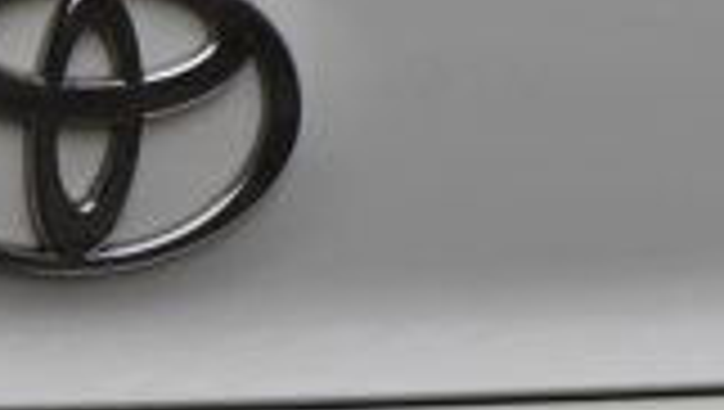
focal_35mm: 761
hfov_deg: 2.8
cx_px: -27
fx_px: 14626
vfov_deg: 1.6
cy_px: 484
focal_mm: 122
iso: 200
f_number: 6.3
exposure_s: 1/250
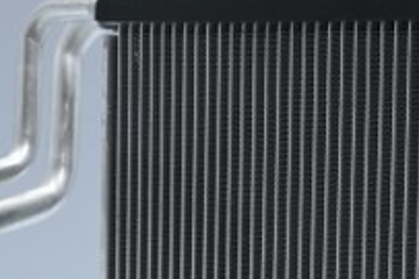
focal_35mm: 151
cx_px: 268
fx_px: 1756
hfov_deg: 13.6
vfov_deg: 9.0
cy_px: 252
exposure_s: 1/50
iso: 720
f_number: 5
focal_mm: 34
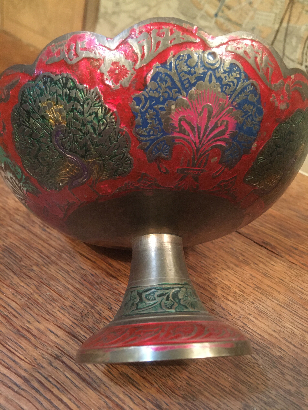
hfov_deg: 48.2
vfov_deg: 61.7
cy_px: 205
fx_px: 344
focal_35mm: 29
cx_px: 154
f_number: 2.2
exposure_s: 1/17
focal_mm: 4.15
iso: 400
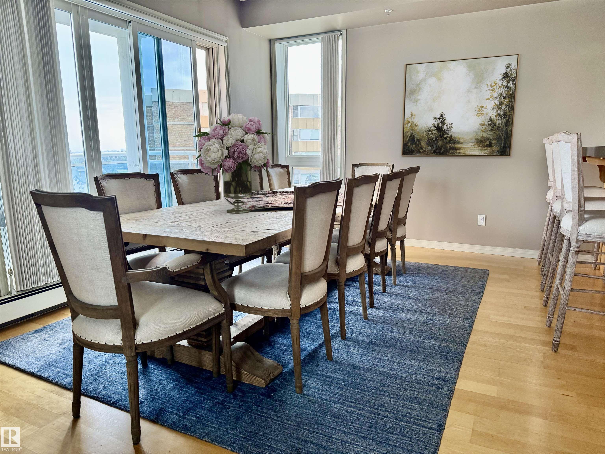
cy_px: 227
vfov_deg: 56.8
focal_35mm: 24
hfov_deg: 71.6
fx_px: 419
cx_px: 302
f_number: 1.78
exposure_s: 1/95
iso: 200
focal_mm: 6.76
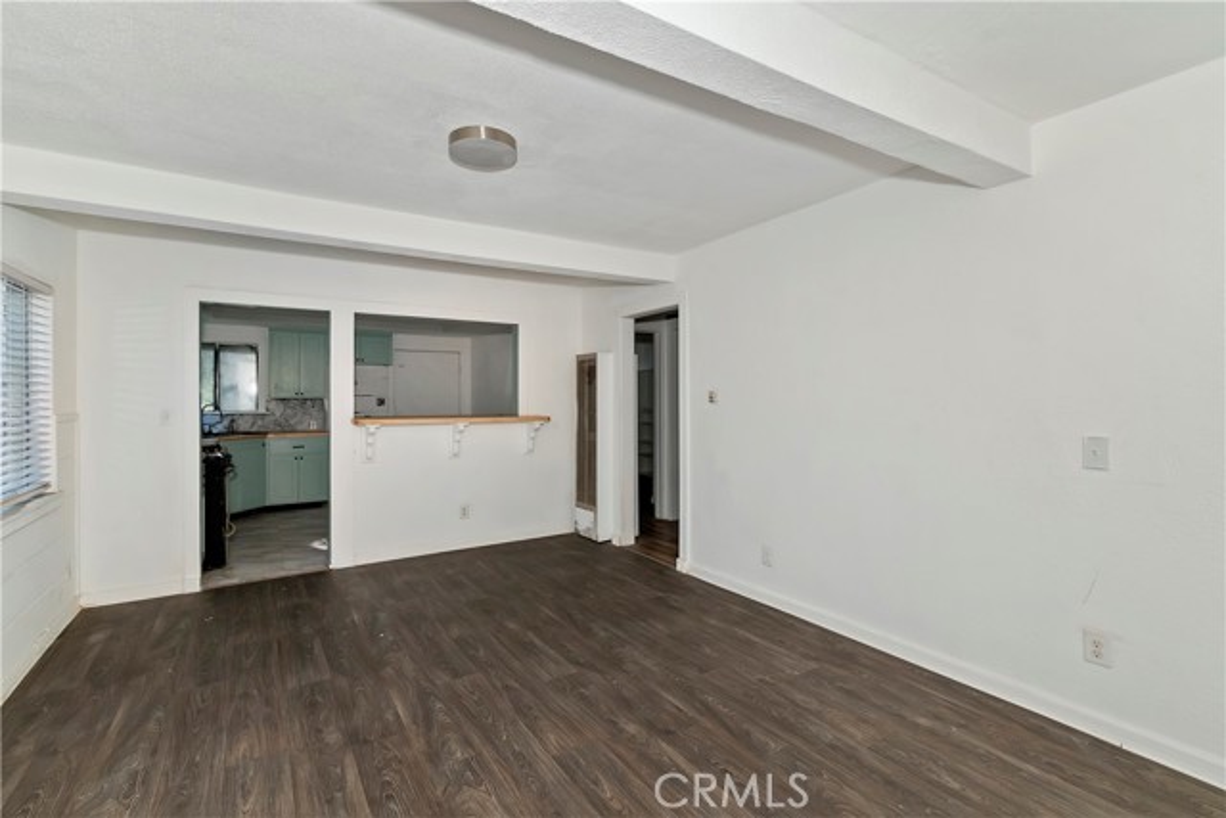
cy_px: 409
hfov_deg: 100.4
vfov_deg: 77.4
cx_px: 613
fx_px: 511
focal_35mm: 15
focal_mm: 10
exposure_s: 1/30
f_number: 8
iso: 400
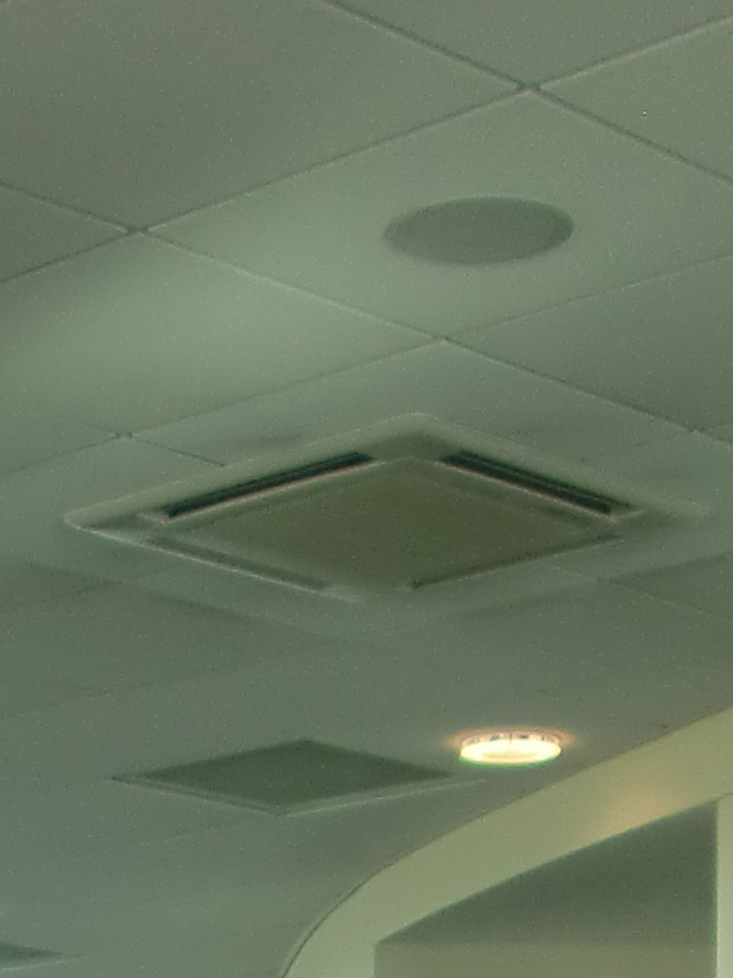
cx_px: -184
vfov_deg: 15.1
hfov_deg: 12.5
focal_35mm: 115
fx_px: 3247
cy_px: 1680
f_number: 2.6
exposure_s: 1/100
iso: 64
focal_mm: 4.65
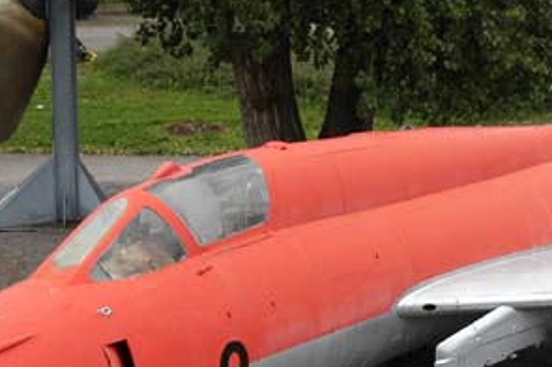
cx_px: 457
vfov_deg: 12.0
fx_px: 1746
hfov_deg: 17.8
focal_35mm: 114
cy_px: 277
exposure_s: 1/160
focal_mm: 28
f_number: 7.1
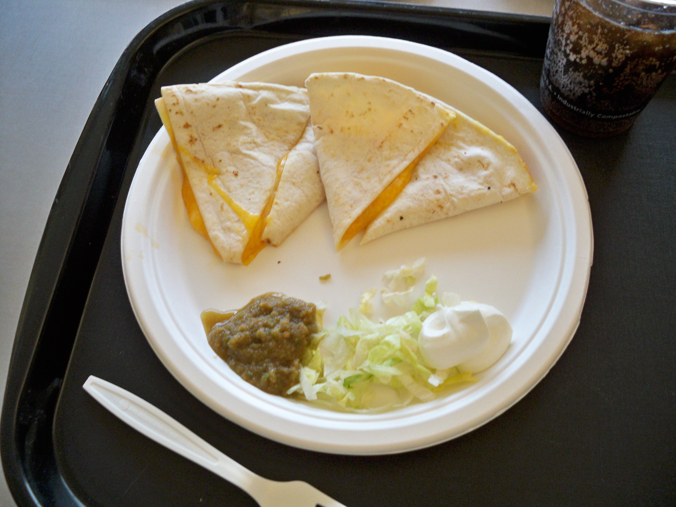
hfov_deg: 52.6
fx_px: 683
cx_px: 338
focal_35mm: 35
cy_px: 254
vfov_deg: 40.7
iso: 160
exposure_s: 1/60
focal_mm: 6.3
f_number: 3.1
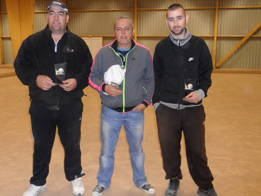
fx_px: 264
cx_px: 126
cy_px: 91
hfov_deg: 52.6
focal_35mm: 35
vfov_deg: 40.7
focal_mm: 5.3
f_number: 3.4
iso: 400
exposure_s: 1/30
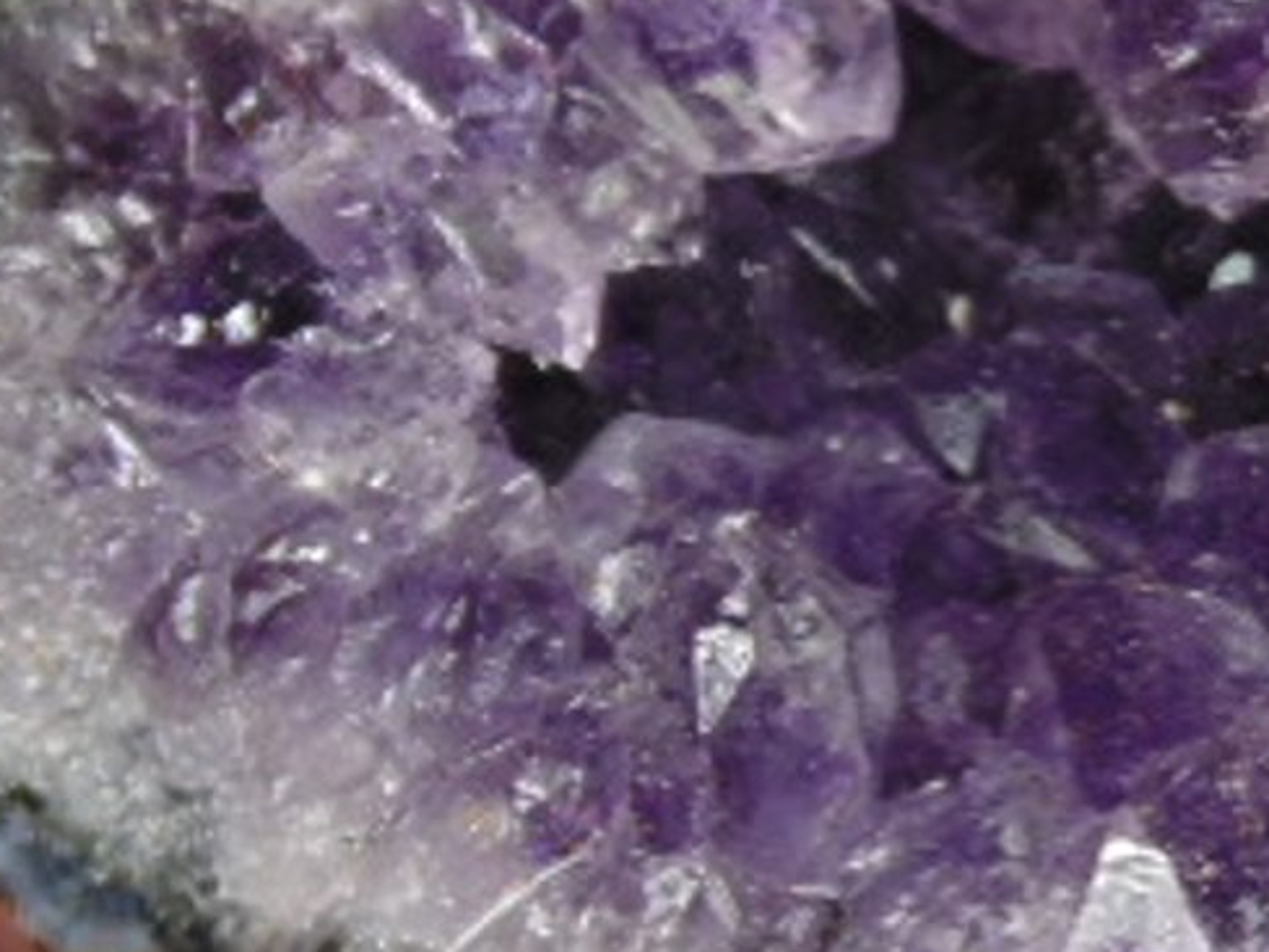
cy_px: 485
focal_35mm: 127
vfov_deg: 11.7
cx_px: 1348
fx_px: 4656
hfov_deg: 15.2
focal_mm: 7.4
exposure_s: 1/60
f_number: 3.6
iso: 80
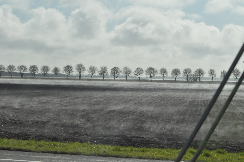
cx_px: 122
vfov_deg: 13.0
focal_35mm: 105
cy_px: 81
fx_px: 711
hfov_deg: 19.5
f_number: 11
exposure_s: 1/2000
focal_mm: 70
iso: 1000
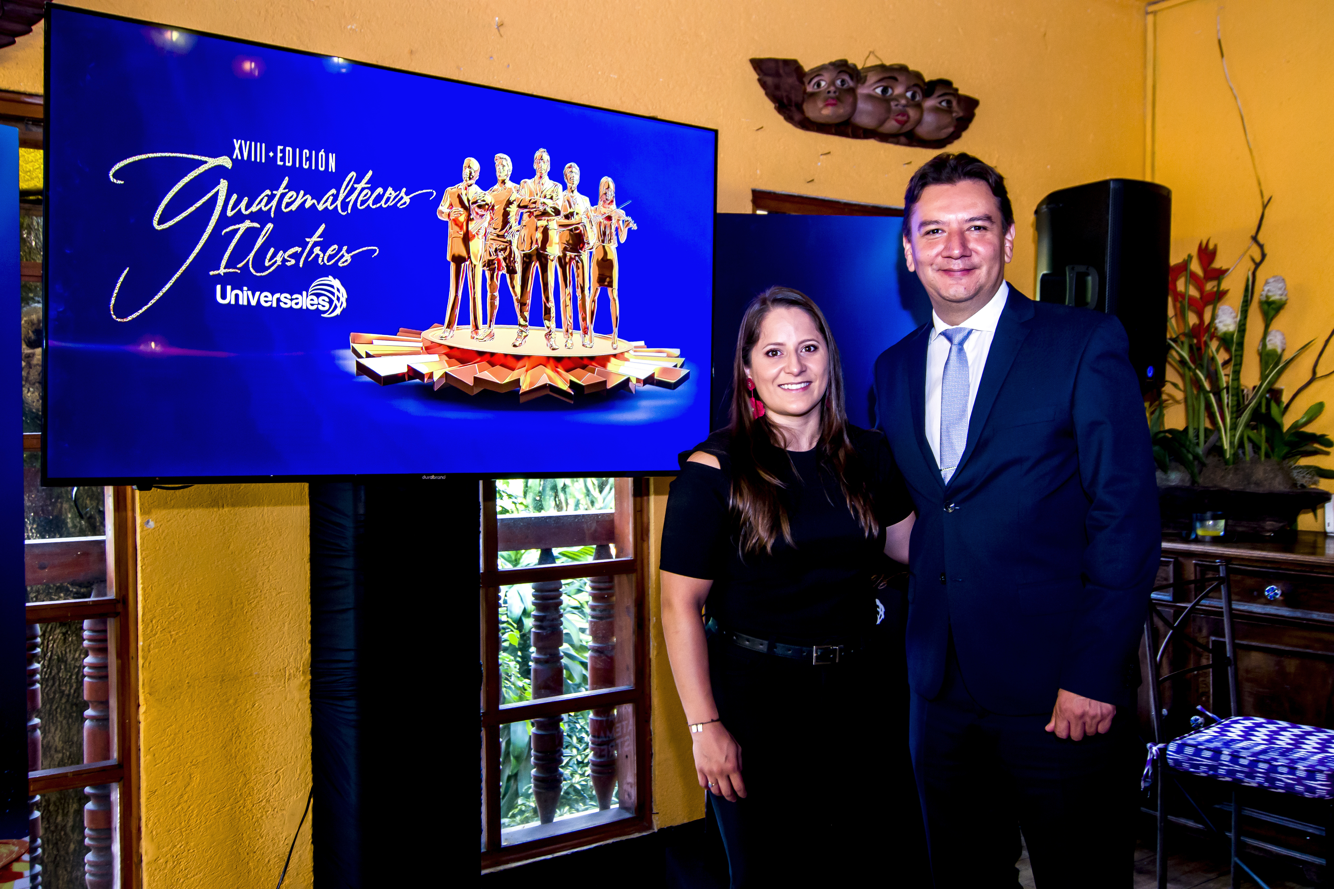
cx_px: 667
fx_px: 1223
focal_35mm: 33
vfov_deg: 40.0
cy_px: 444
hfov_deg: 57.2
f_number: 4
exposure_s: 1/80
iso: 640
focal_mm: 22
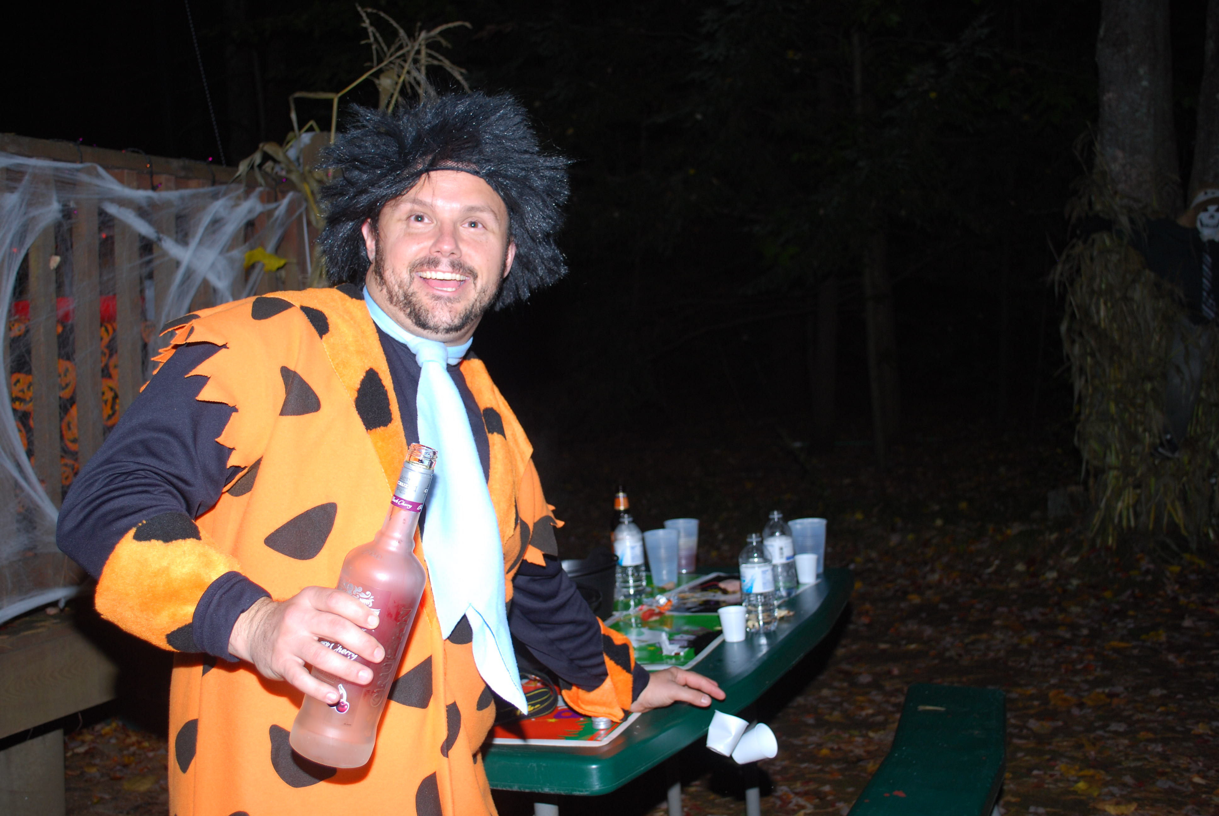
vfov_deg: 37.0
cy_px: 408
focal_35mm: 36
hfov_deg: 53.1
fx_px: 1220
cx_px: 610
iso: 200
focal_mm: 24
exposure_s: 1/60
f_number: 4.2
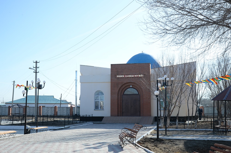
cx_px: 116
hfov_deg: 42.8
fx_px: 295
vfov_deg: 29.2
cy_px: 76
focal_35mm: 46
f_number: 10
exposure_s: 1/100
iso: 100
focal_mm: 46
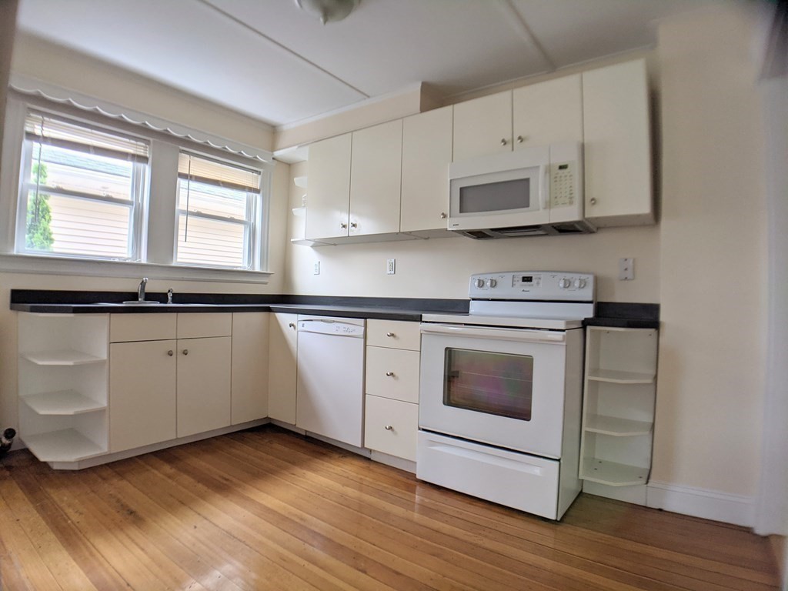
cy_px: 296
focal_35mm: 27
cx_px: 394
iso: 49
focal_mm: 4.38
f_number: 1.73
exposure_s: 1/250
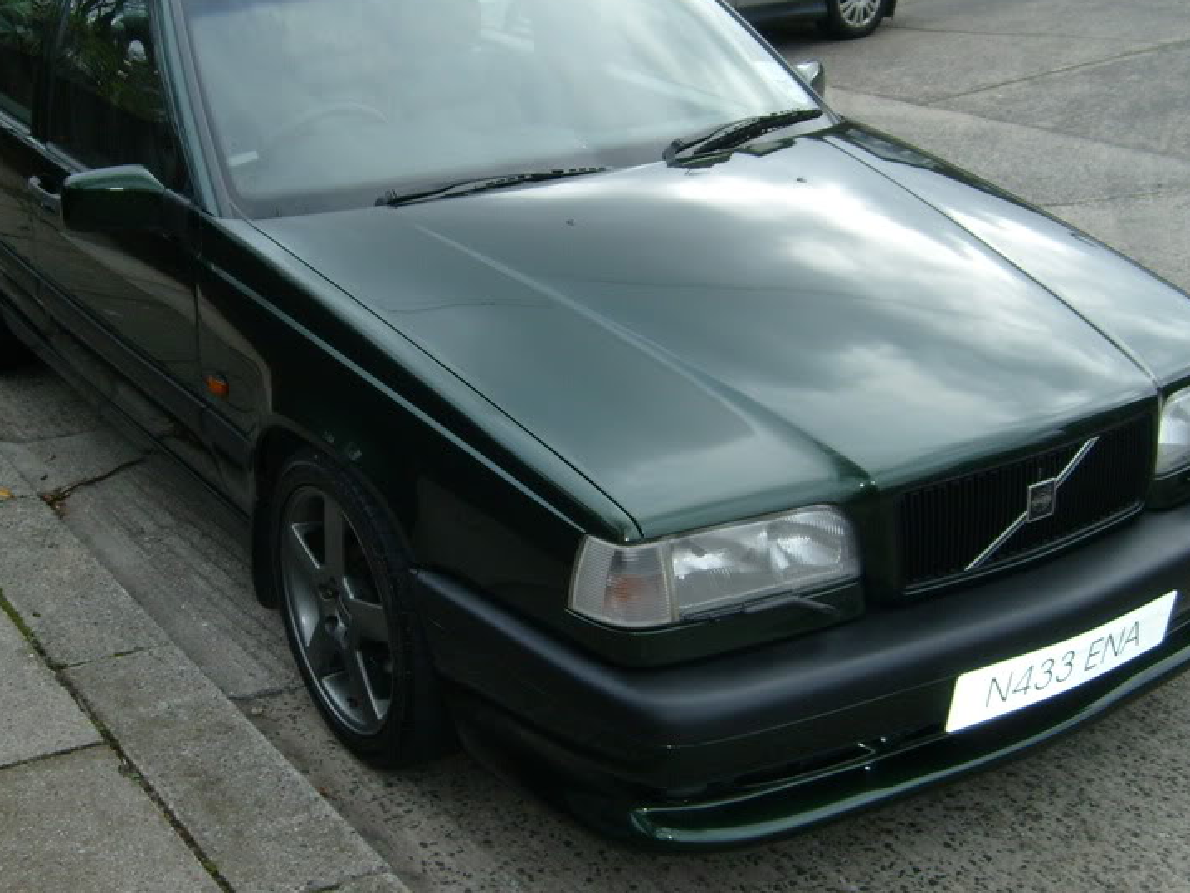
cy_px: 442
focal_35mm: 50
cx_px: 548
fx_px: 1719
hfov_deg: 38.2
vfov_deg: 29.1
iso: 100
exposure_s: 1/45
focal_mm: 5.8
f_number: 2.8
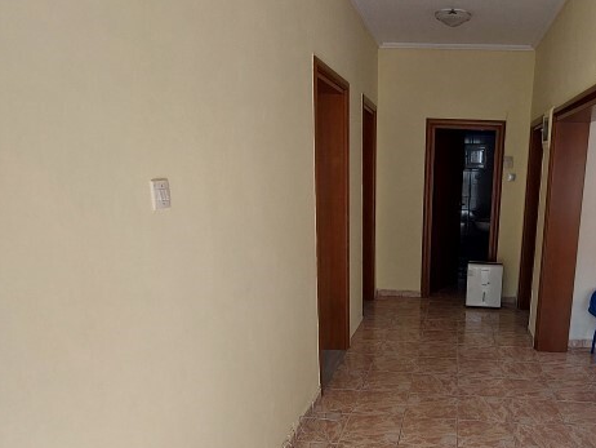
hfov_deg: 61.0
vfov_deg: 50.5
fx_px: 465
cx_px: 461
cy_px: 298
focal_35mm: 27
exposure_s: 1/100
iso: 80
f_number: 2.2
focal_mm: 1.74
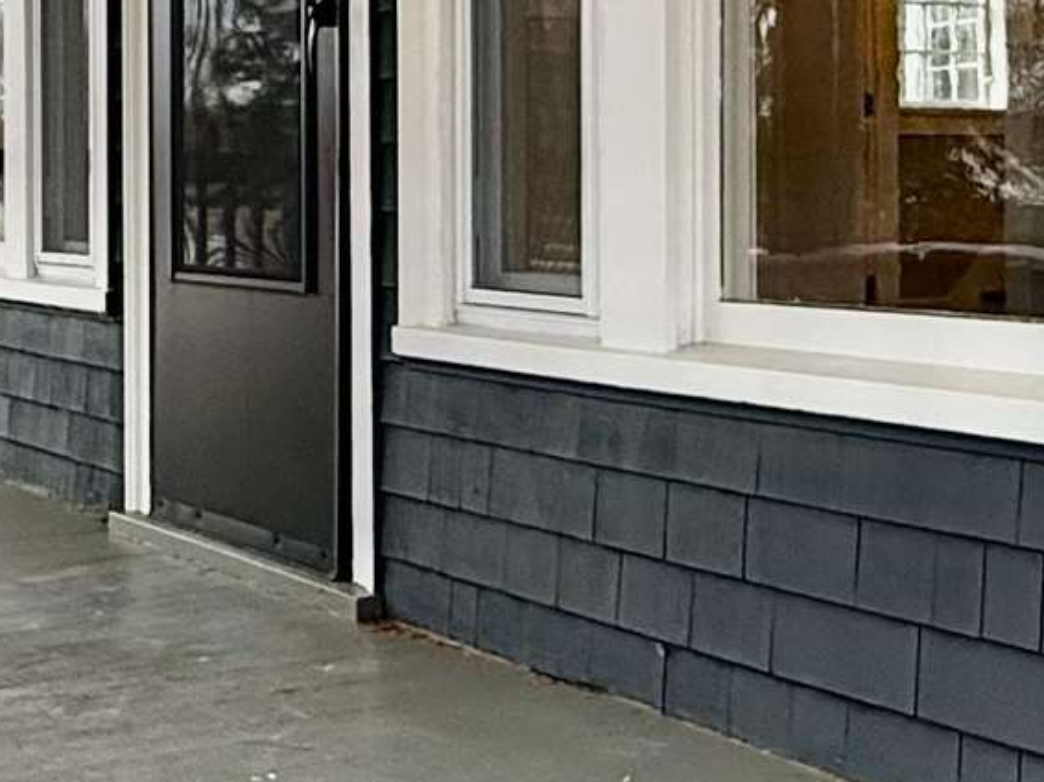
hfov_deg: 25.5
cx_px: 314
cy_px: 205
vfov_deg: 19.2
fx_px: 2291
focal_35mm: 76
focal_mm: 2.22
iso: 80
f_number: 2.2
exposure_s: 1/100
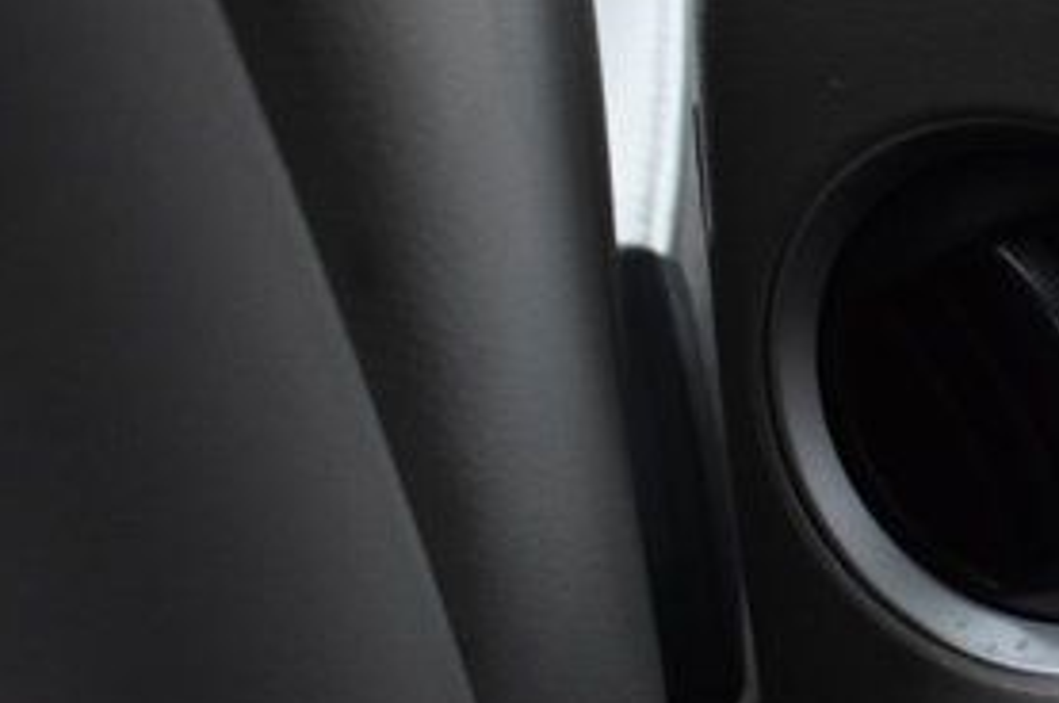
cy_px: 592
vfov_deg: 12.2
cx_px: 1579
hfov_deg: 16.8
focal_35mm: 111
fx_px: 3261
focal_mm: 20
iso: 1600
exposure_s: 1/10
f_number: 3.8
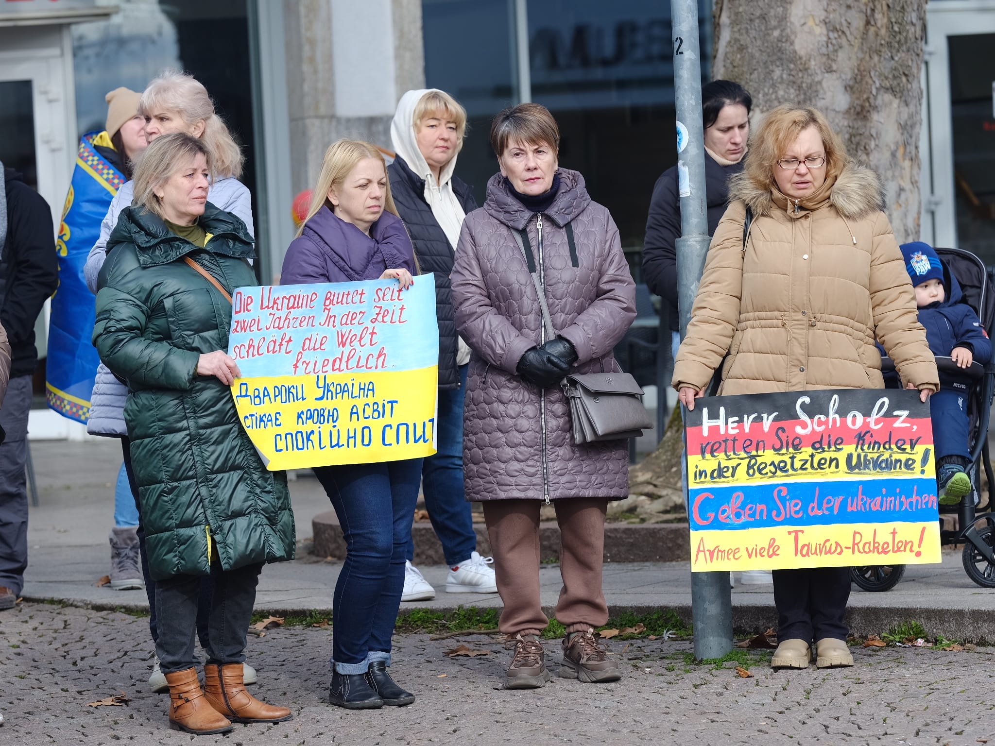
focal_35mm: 87
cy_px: 373
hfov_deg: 22.5
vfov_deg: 17.0
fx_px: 2501
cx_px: 498
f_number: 4
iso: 125
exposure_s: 1/250
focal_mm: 110
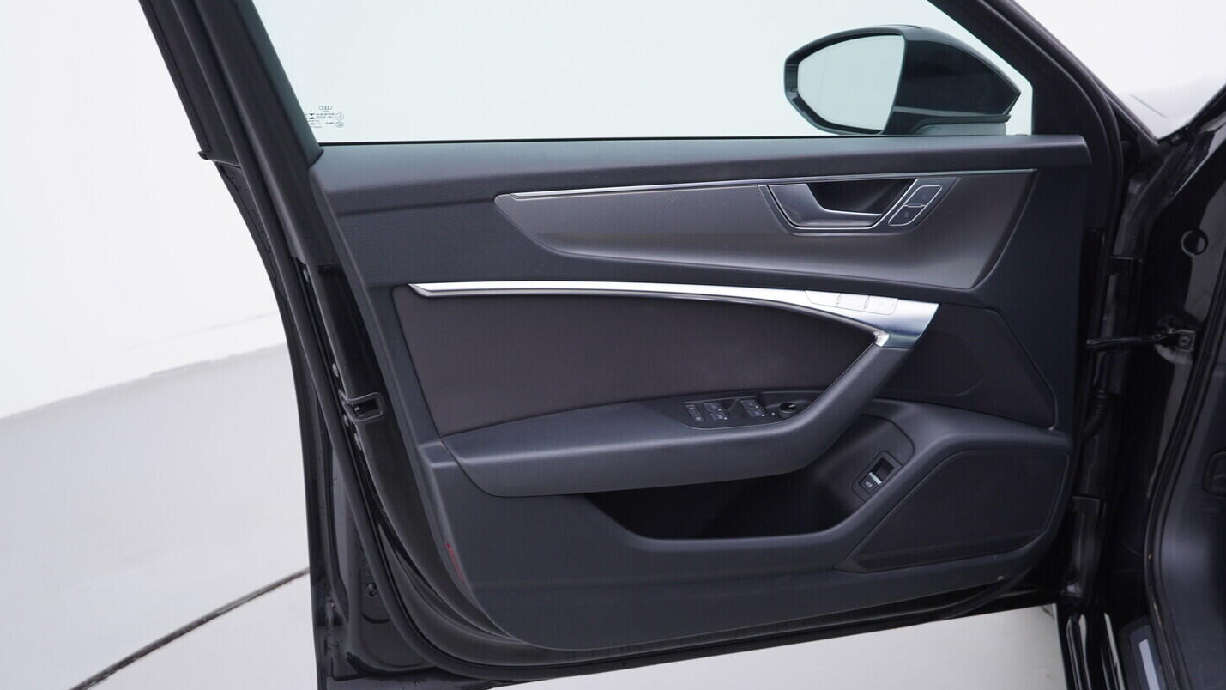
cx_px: 613
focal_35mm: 38
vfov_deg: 31.2
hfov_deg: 52.8
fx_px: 1235
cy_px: 378
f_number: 3.2
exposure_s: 1/50
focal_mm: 24
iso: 125
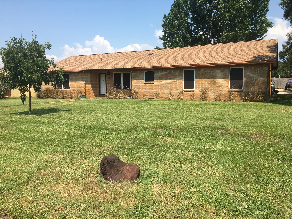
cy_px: 110
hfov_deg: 61.7
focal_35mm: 29
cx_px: 146
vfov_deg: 48.2
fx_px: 245
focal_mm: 4.15
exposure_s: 1/1538
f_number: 2.2
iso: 25
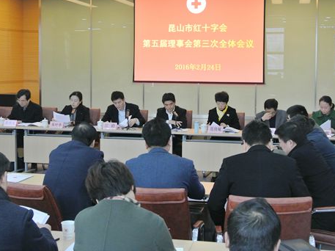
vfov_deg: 23.6
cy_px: 105
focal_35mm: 62
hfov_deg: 31.2
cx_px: 154
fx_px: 600
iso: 800
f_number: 4.5
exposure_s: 1/50
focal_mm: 18.2
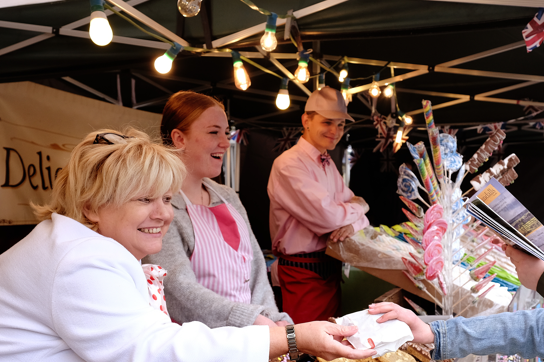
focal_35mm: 44
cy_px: 264
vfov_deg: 30.1
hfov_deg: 44.3
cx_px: 326
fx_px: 665
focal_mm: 16
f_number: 4
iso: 400
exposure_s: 1/150
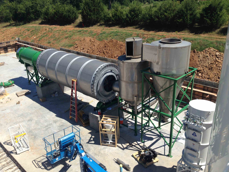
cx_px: 114
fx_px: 218
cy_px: 86
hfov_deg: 55.4
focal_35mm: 33
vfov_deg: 42.9
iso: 50
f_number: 2.4
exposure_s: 1/1869
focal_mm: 4.12
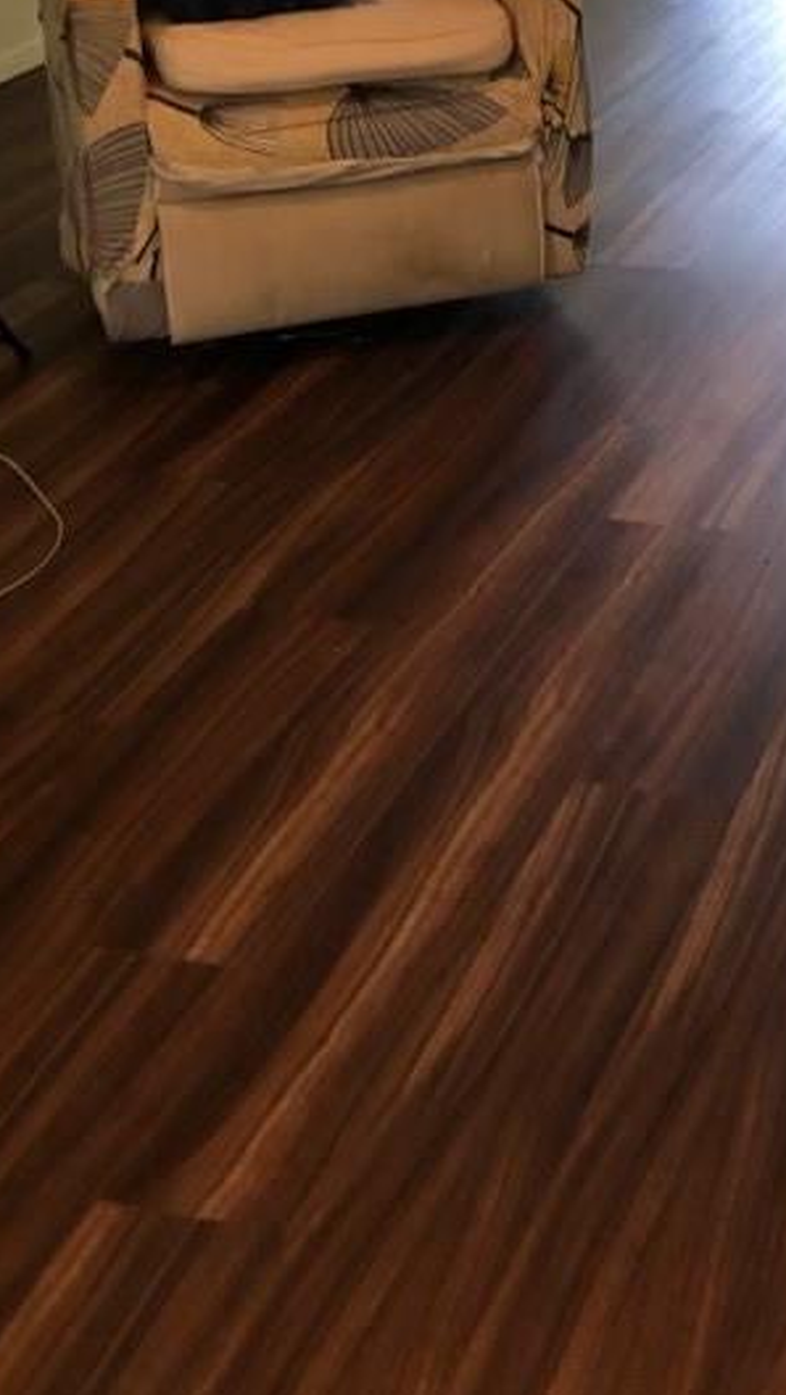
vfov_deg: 33.6
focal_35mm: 59
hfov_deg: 19.4
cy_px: 145
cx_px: 899
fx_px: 2184
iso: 40
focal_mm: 3.99
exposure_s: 1/17
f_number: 1.8
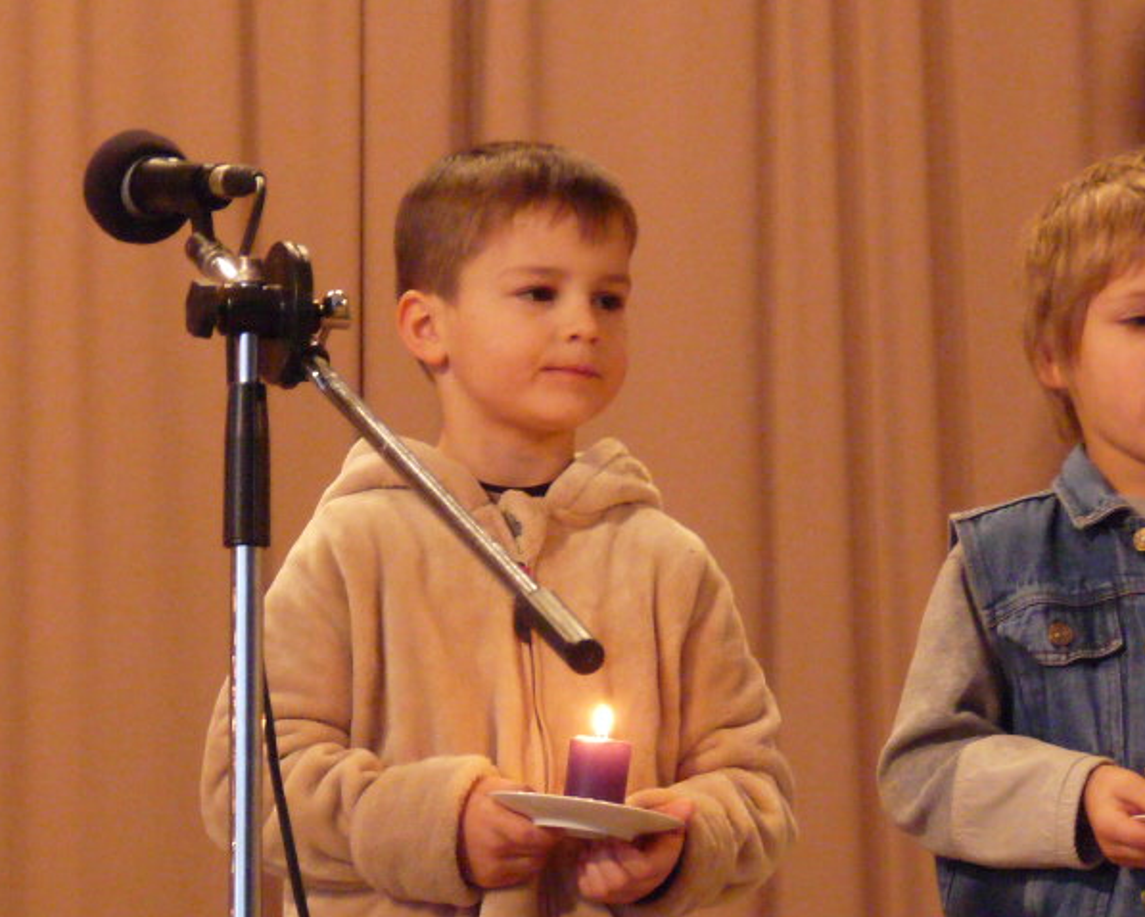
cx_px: 547
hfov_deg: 8.5
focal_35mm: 226
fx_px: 7661
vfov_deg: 6.8
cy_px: 458
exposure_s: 1/13
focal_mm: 21.6
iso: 800
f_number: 3.6
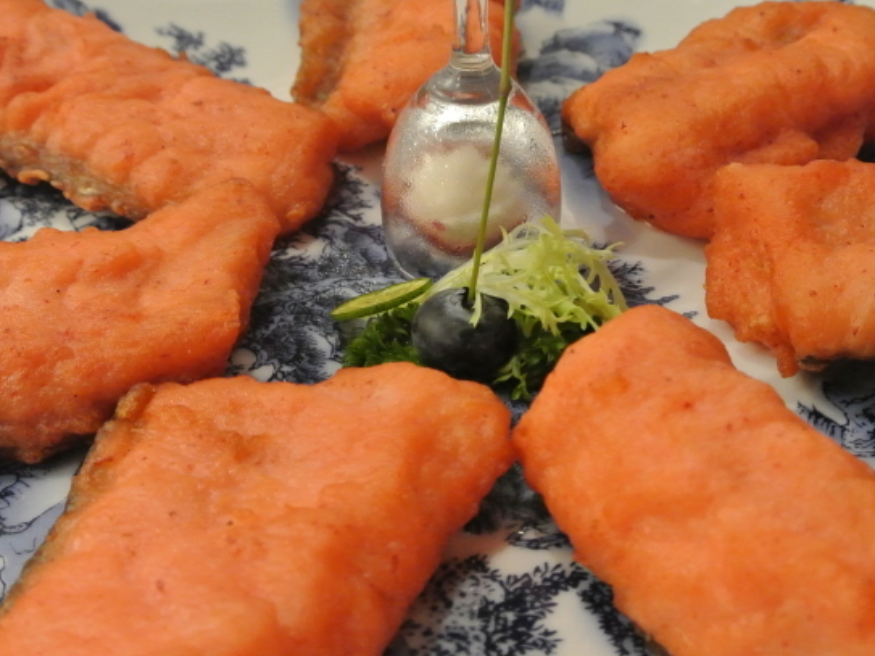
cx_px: 538
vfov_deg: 29.7
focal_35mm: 49
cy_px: 354
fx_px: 1238
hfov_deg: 38.7
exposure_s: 1/60
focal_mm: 10
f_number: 3.5
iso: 1100
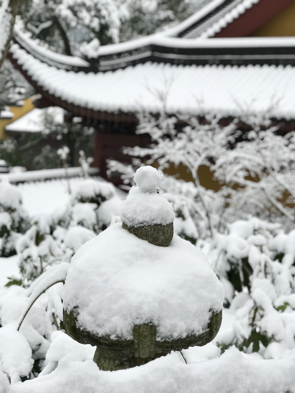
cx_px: 148
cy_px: 196
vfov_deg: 33.8
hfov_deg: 25.7
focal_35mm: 57
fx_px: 648
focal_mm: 6.6
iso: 20
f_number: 2.8
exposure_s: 1/199
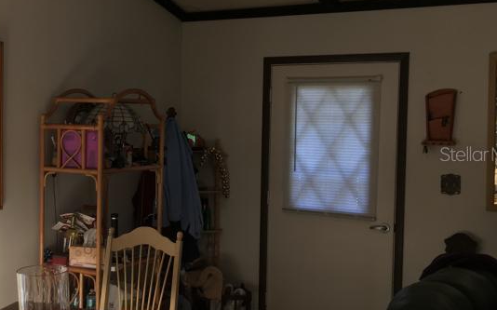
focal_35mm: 59
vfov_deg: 22.0
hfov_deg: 32.8
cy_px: 154
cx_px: 51
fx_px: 799
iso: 25
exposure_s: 1/30
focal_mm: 4.15
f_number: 2.2
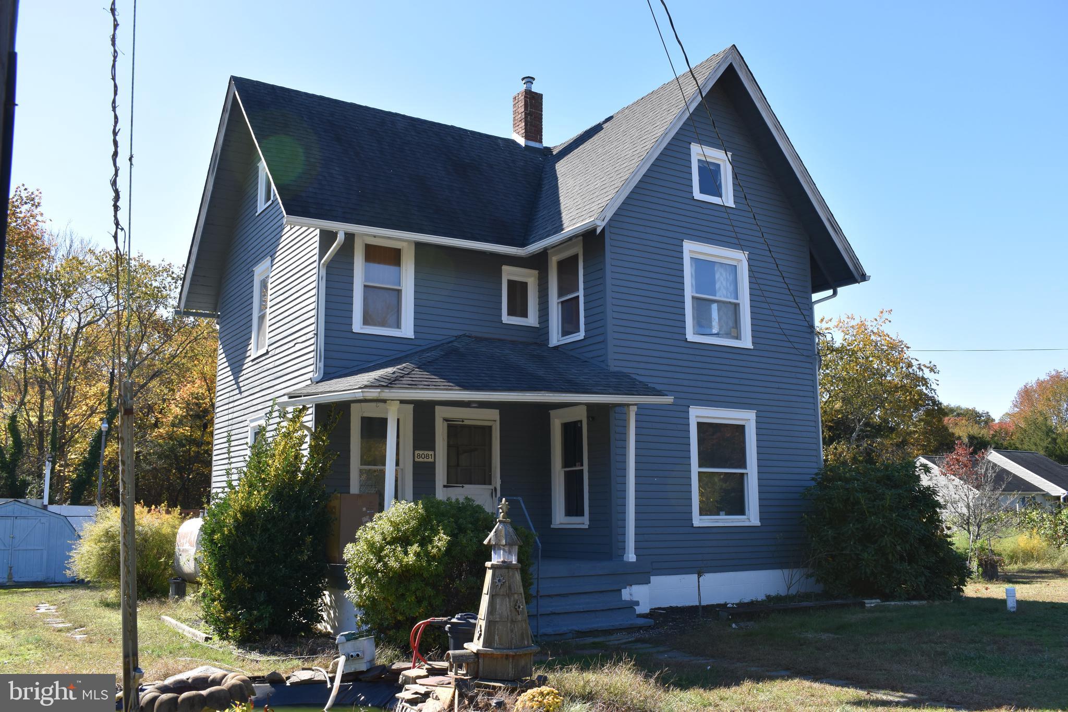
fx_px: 979
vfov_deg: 40.0
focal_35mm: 33
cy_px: 356
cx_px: 534
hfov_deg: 57.2
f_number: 8
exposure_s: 1/250
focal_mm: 22
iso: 200
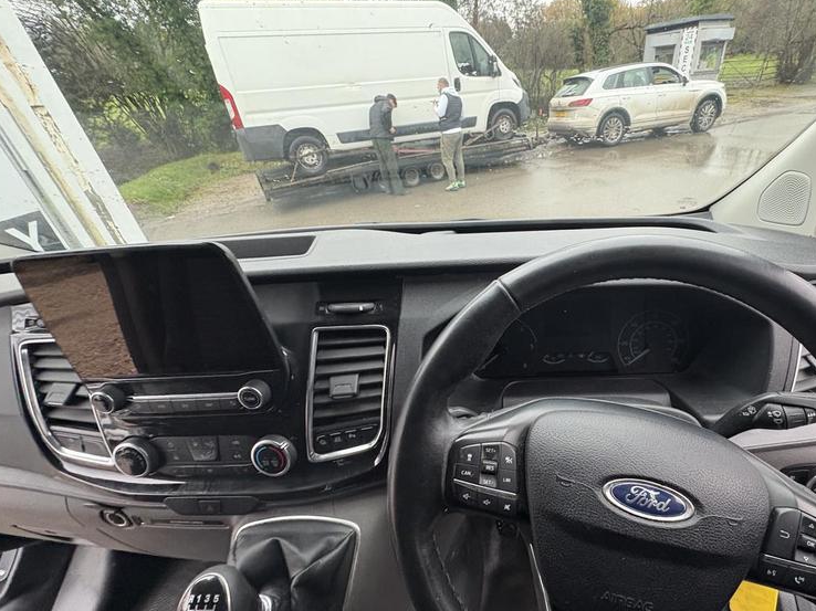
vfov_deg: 74.3
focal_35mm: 17
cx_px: 485
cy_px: 346
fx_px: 401
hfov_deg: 90.0
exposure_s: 1/60
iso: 400
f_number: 2.2
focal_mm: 2.22
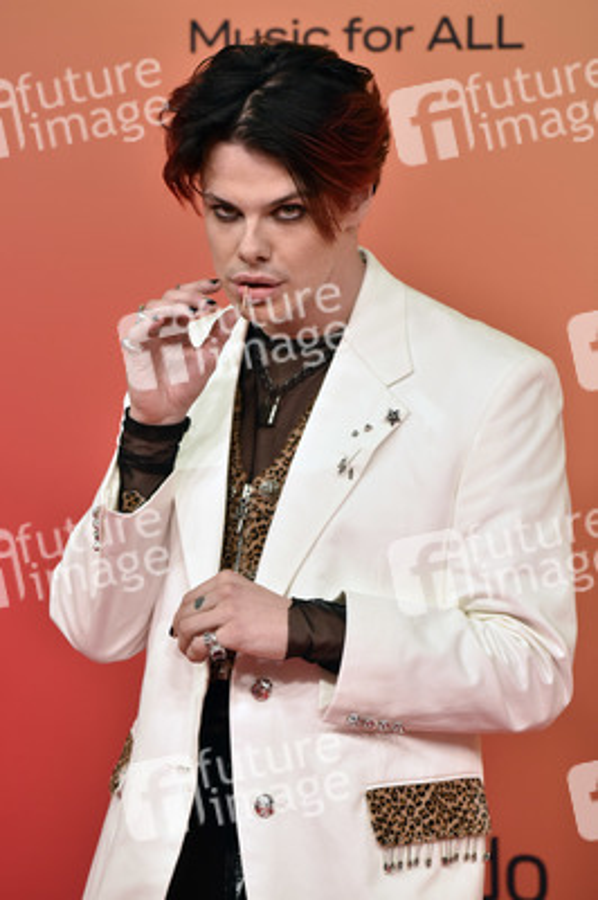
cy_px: 450
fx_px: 3868
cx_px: 299
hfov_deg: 8.8
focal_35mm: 155
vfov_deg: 13.3
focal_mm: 155
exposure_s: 1/200
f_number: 5.6
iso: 2000
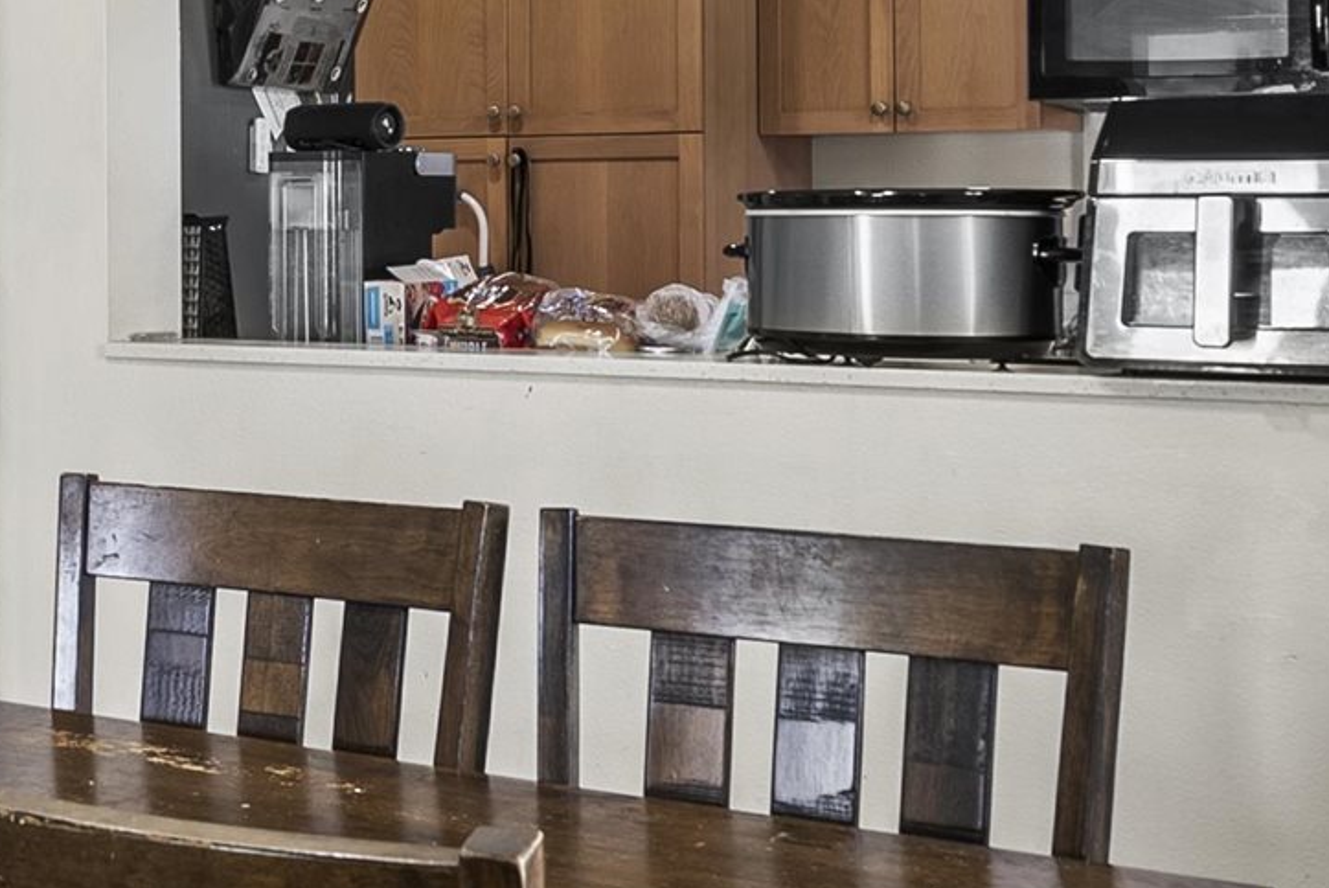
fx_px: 2512
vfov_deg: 19.8
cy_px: 177
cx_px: 75
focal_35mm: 68
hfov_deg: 28.2
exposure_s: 2
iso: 100
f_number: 8
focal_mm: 16
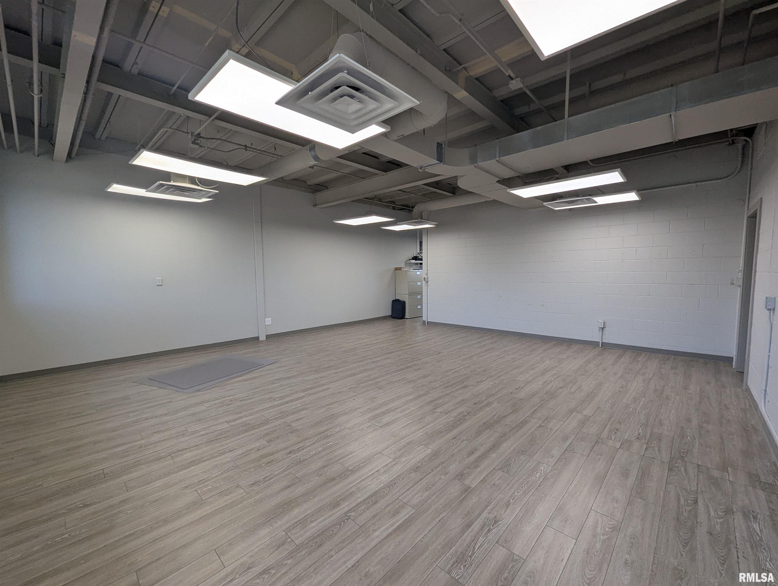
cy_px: 293
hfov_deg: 106.1
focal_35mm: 13
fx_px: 293
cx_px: 389
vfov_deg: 90.1
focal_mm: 1.95
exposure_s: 1/120
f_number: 2.2
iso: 41
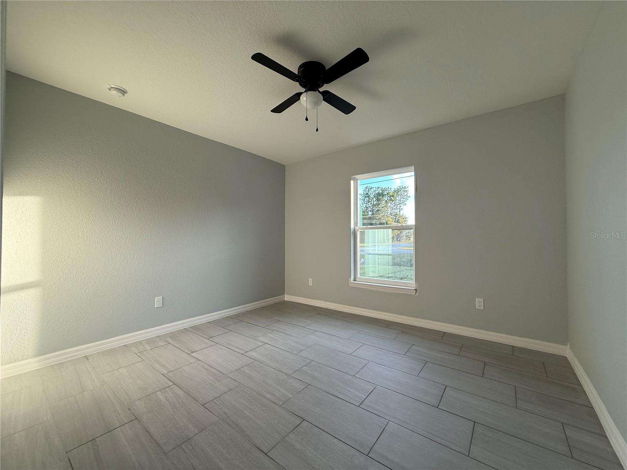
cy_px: 235
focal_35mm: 14
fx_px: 254
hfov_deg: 102.1
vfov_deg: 85.7
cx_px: 314
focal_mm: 2.22
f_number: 2.2
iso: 100
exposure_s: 1/120
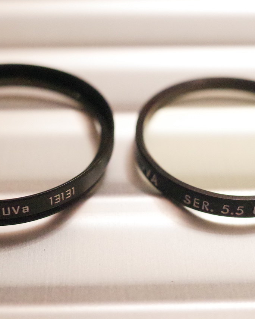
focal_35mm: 67
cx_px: 114
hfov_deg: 22.8
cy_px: 160
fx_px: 632
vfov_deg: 28.3
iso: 3200
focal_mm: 18.3
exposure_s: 1/30
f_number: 2.8
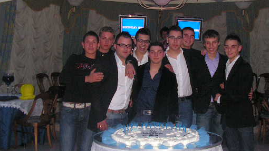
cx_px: 167
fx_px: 371
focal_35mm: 52
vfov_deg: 23.1
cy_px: 77
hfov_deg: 39.6
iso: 200
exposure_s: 1/40
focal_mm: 6.4
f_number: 3.2
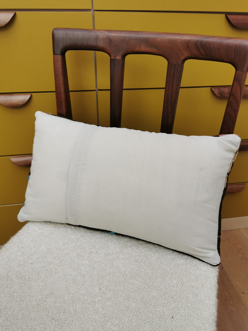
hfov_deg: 51.4
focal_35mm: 27
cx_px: 124
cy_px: 166
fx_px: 258
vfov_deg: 65.3
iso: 50
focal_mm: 5.56
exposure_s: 1/165
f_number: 1.6
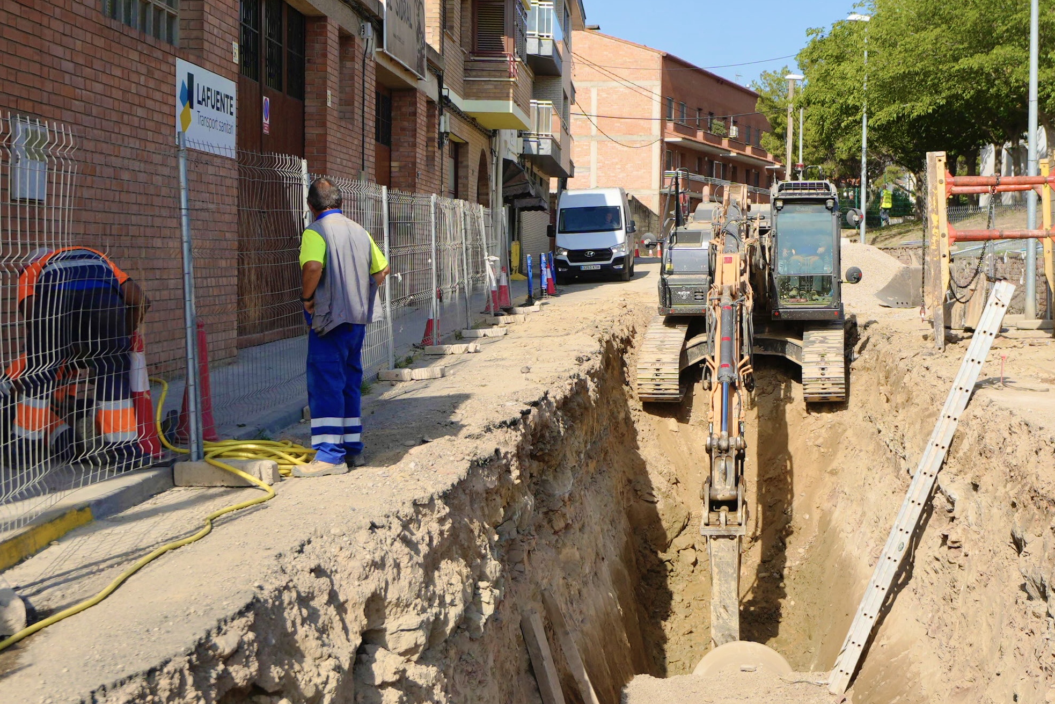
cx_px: 764
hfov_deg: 39.5
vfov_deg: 27.5
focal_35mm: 49
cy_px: 316
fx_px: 1436
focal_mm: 21.3
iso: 100
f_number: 2.8
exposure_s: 1/1600
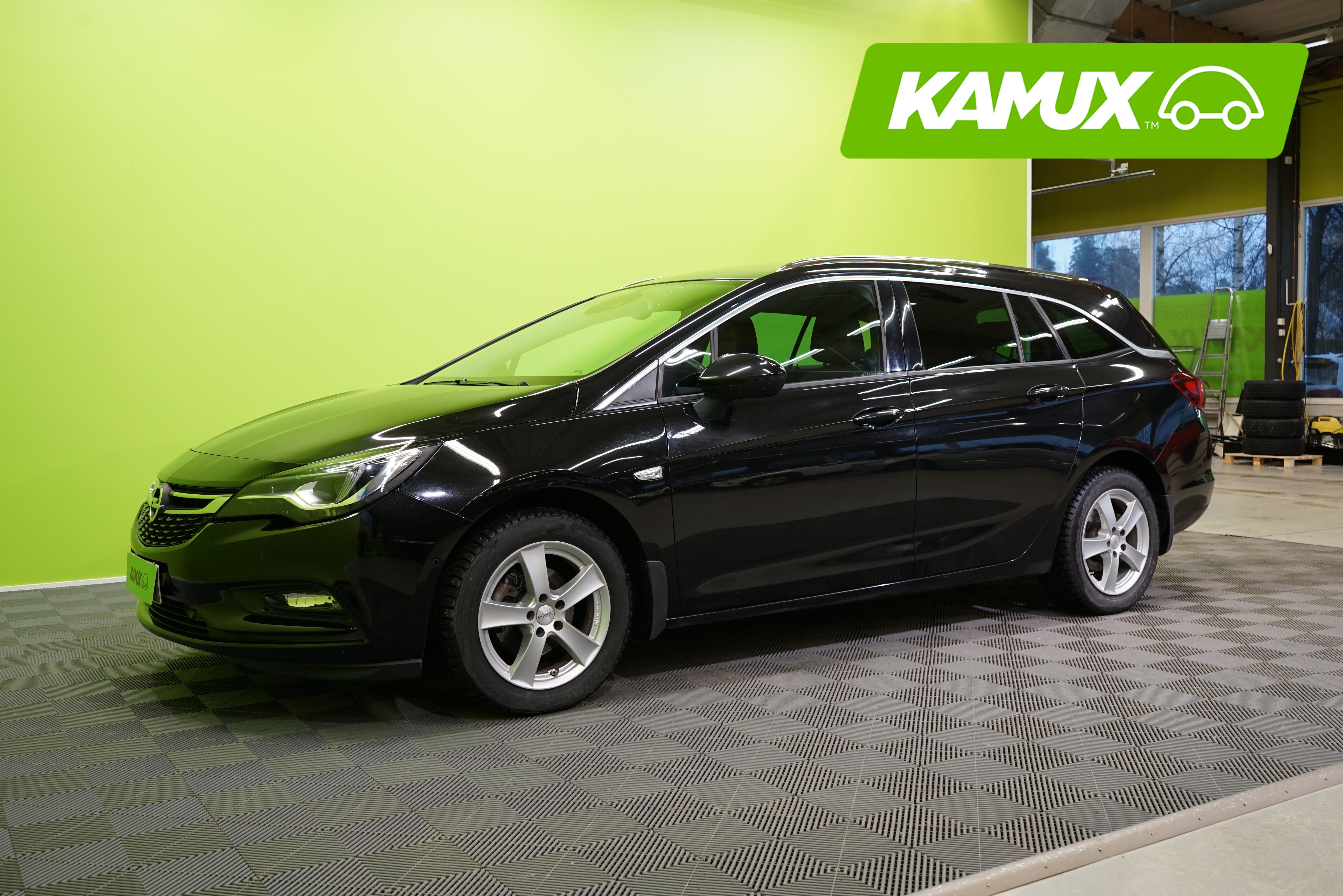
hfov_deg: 57.2
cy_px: 448
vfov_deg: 40.0
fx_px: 1231
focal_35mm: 33
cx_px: 672
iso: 640
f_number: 5.6
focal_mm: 33
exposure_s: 1/25
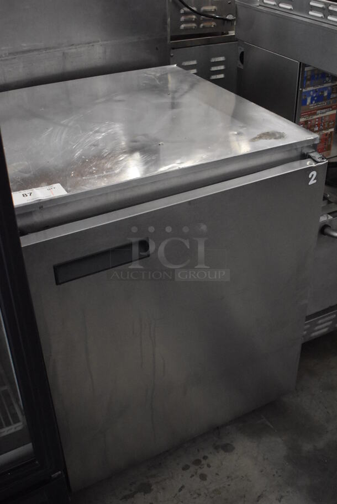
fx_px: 547
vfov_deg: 49.5
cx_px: 168
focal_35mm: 39
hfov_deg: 34.3
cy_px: 252
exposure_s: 1/125
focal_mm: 26
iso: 5000
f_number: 4
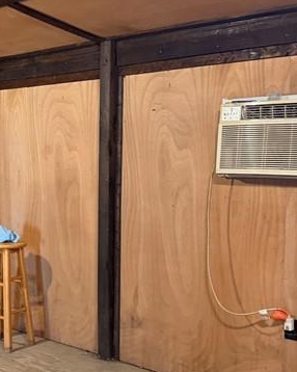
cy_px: 212
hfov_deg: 21.2
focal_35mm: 67
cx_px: -62
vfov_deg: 28.3
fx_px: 737
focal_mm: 6.76
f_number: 1.78
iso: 640
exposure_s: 1/40
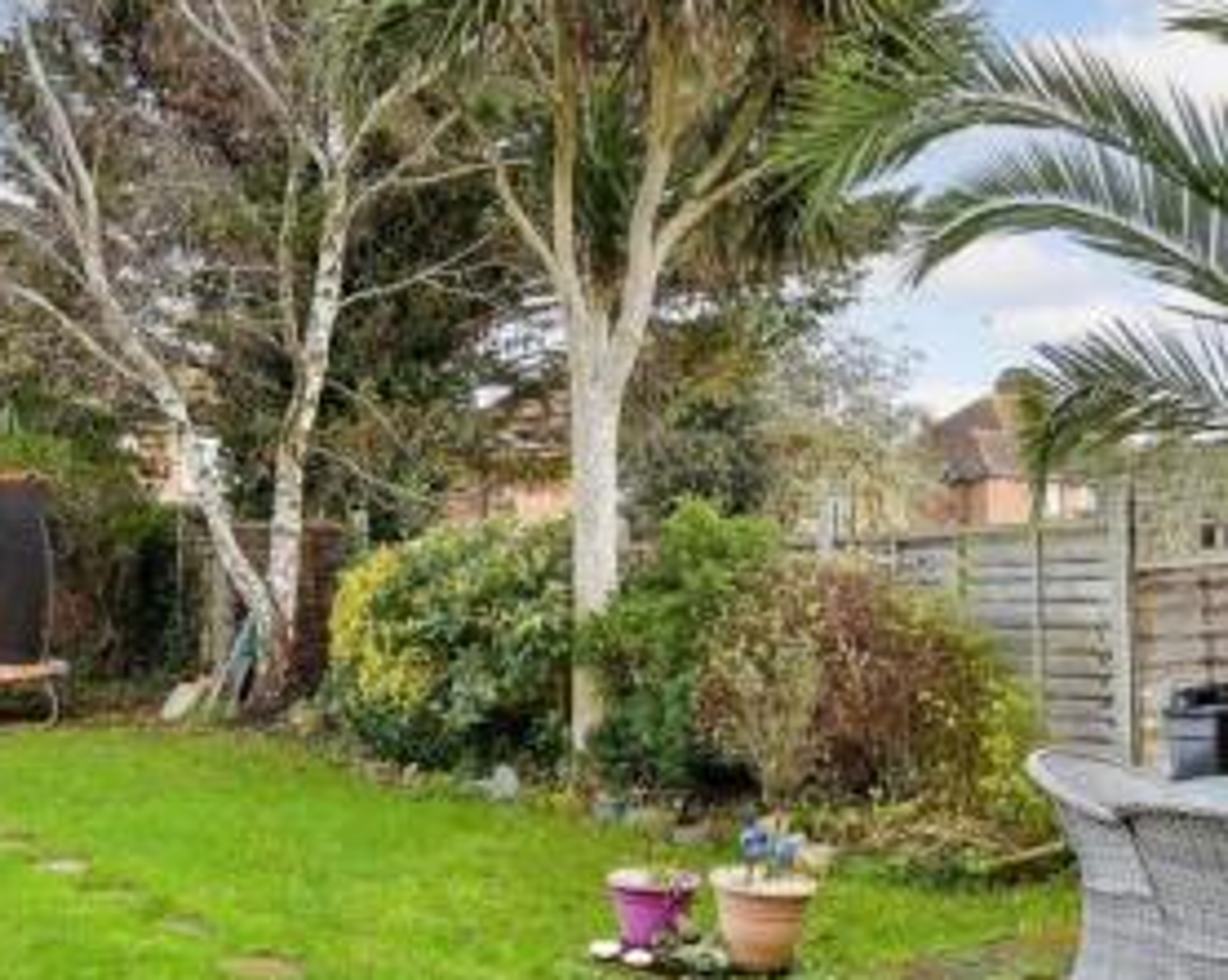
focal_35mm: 40
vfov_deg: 37.2
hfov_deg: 45.5
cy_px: 565
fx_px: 1452
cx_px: 481
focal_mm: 12
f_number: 8
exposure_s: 1/50
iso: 200
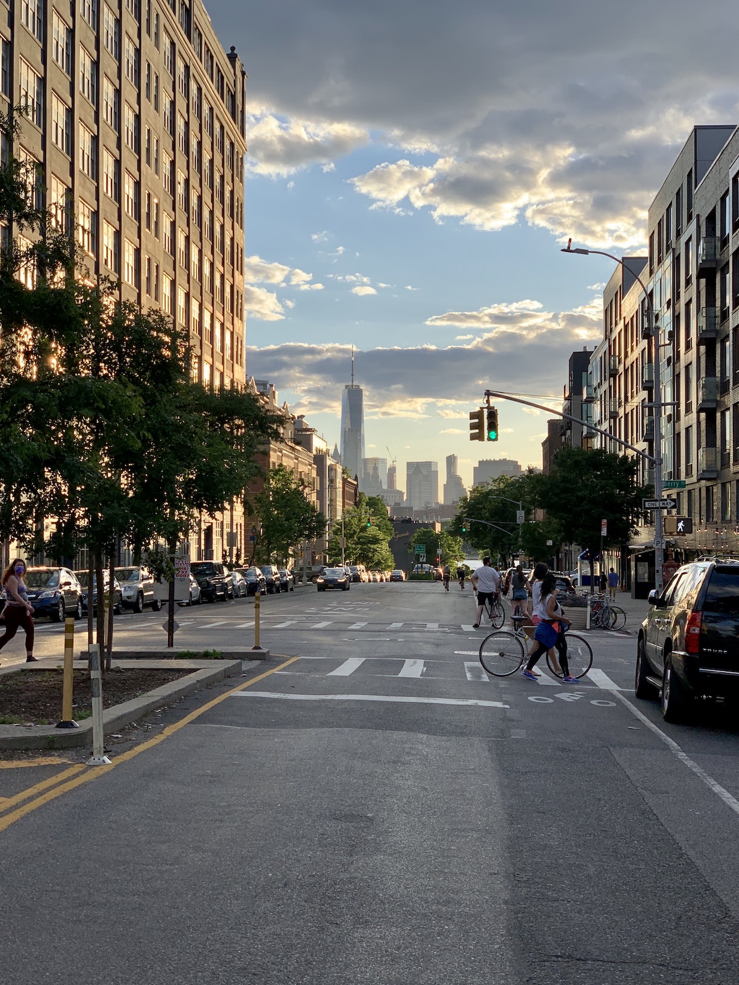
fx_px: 1480
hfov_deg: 28.0
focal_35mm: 52
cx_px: 370
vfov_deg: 36.8
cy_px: 492
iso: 16
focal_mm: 6
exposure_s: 1/600
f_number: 2.4
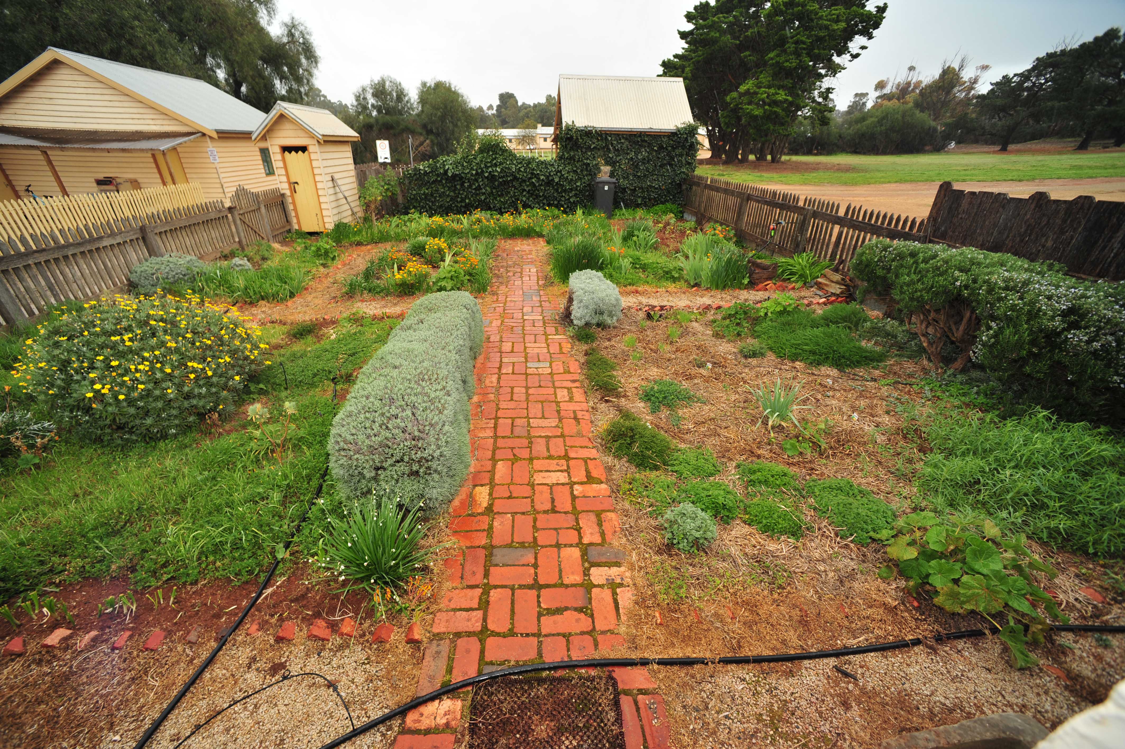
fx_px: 437
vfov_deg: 81.1
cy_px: 374
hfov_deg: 104.3
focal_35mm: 14
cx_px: 562
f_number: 7.1
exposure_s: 1/200
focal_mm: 14
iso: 200
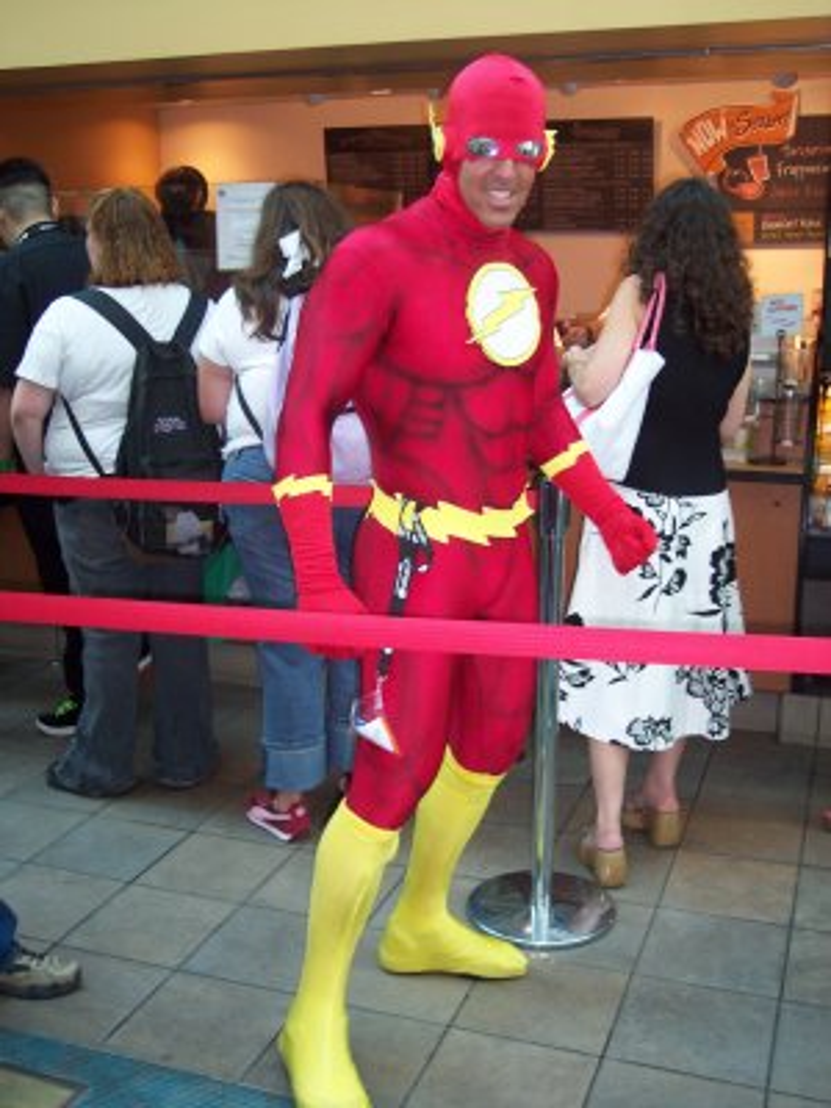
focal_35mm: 38
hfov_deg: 37.7
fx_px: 1216
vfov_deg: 49.0
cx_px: 416
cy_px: 554
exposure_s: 1/30
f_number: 2.8
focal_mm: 8
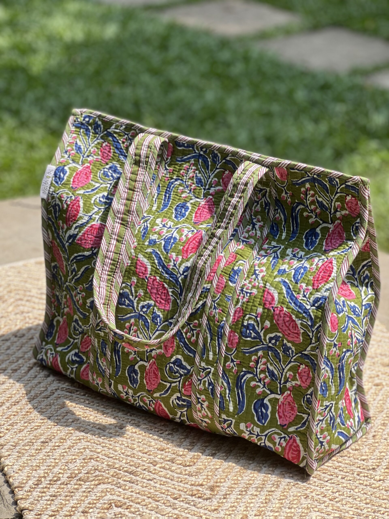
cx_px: 194
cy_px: 260
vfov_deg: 25.3
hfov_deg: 19.1
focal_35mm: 77
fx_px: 1154
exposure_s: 1/335
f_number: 2.8
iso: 32
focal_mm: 9
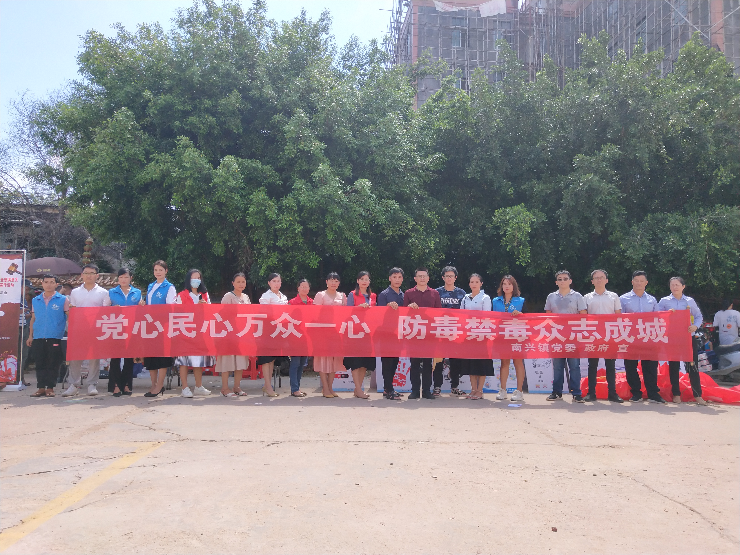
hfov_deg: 60.0
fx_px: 641
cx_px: 370
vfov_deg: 46.8
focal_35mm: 30
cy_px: 278
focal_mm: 3.95
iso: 151
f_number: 1.8
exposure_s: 1/1573
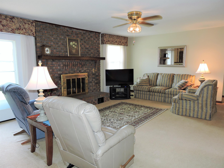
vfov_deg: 56.8
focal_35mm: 24
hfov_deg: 71.6
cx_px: 112
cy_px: 84
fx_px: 155
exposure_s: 1/30
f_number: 3.3
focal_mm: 4.3
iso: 200
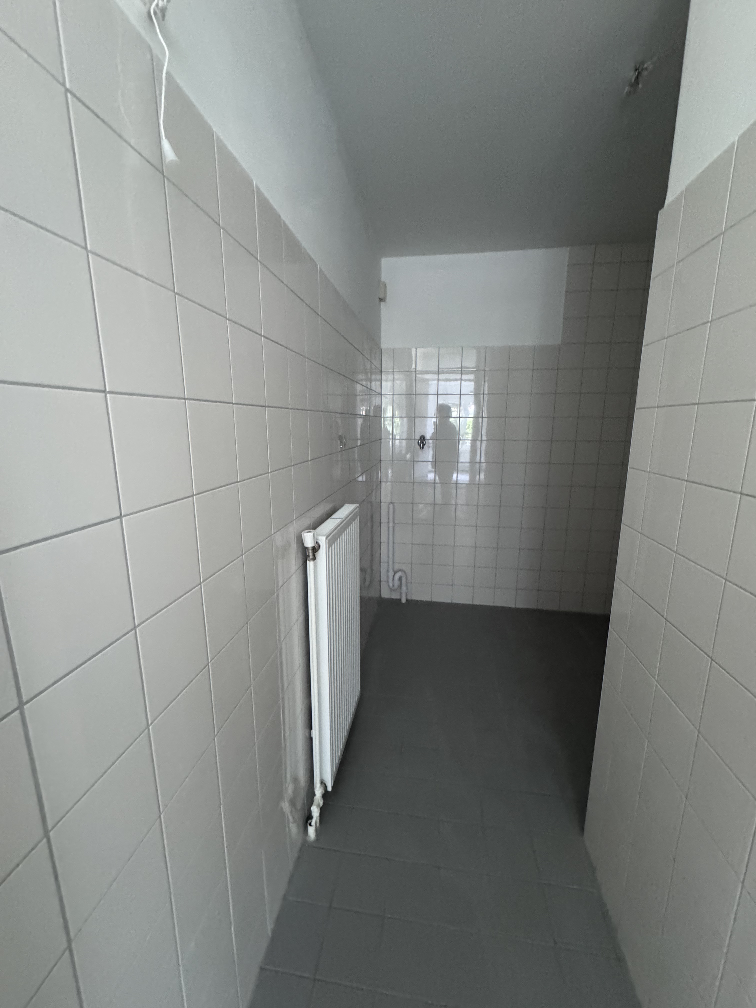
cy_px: 504
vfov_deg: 102.1
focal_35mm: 14
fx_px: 408
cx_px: 378
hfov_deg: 85.7
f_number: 2.2
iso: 1000
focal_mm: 2.22
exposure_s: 1/60
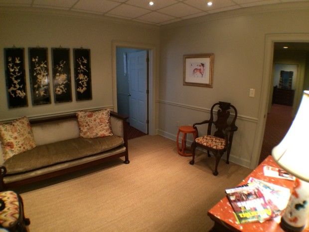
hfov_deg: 61.7
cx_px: 154
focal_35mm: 29
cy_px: 116
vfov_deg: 48.2
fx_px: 259
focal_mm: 4.15
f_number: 2.2
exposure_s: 1/30
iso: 200
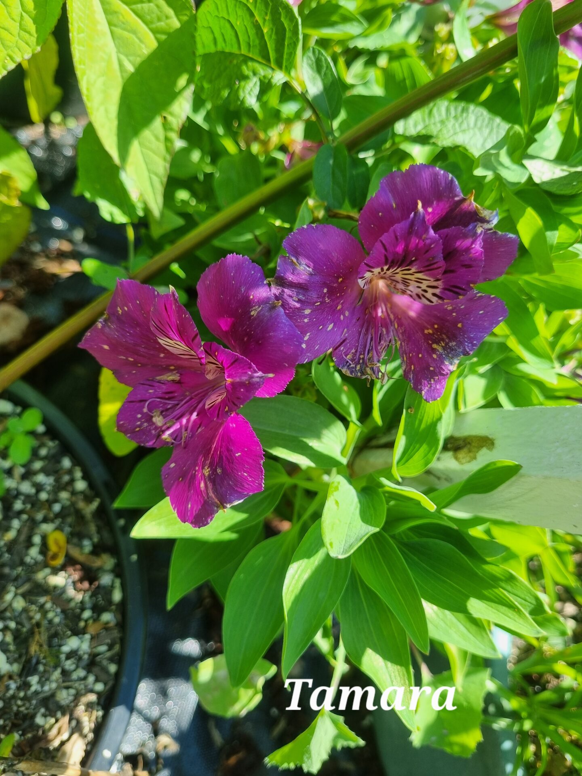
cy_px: 388
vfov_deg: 67.3
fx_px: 583
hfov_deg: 53.1
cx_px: 291
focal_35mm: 26
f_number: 1.8
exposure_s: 1/667
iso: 50
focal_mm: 5.4
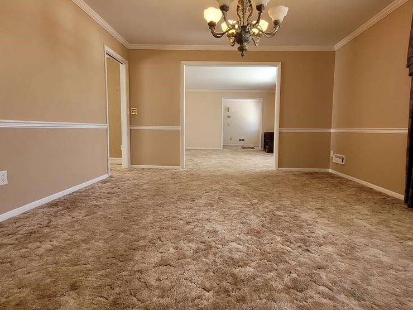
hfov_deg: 87.5
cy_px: 158
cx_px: 224
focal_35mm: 18
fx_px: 215
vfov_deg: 71.6
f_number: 2.2
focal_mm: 1.74
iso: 160
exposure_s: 1/60
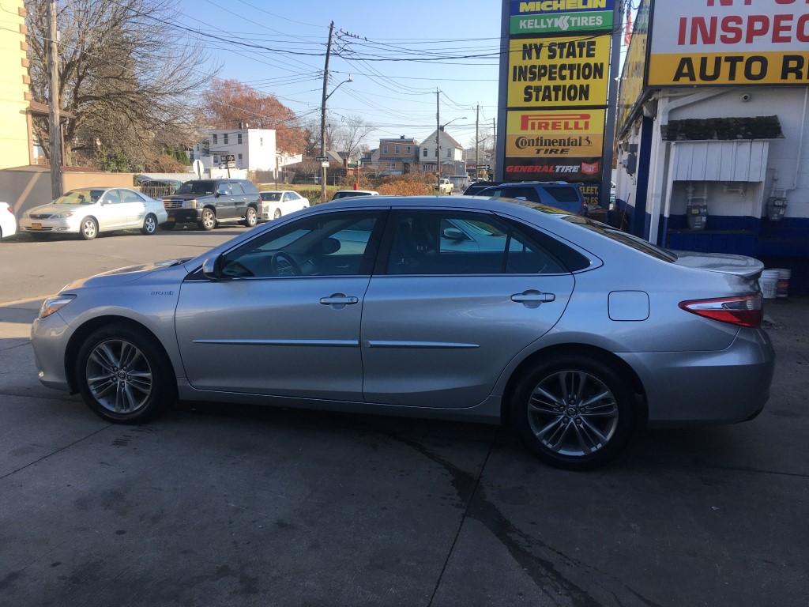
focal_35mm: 29
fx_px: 678
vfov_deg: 48.2
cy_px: 304
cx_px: 404
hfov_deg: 61.7
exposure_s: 1/680
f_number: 2.2
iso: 25
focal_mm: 4.15
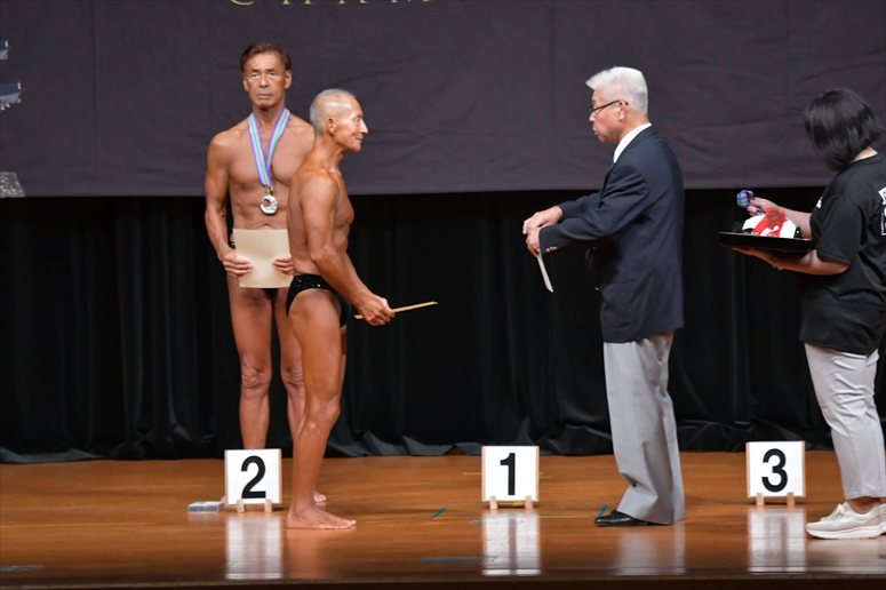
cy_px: 295
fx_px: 6273
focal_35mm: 255
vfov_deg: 5.4
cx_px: 443
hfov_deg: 8.1
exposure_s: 1/400
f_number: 5.6
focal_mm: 170
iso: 5000
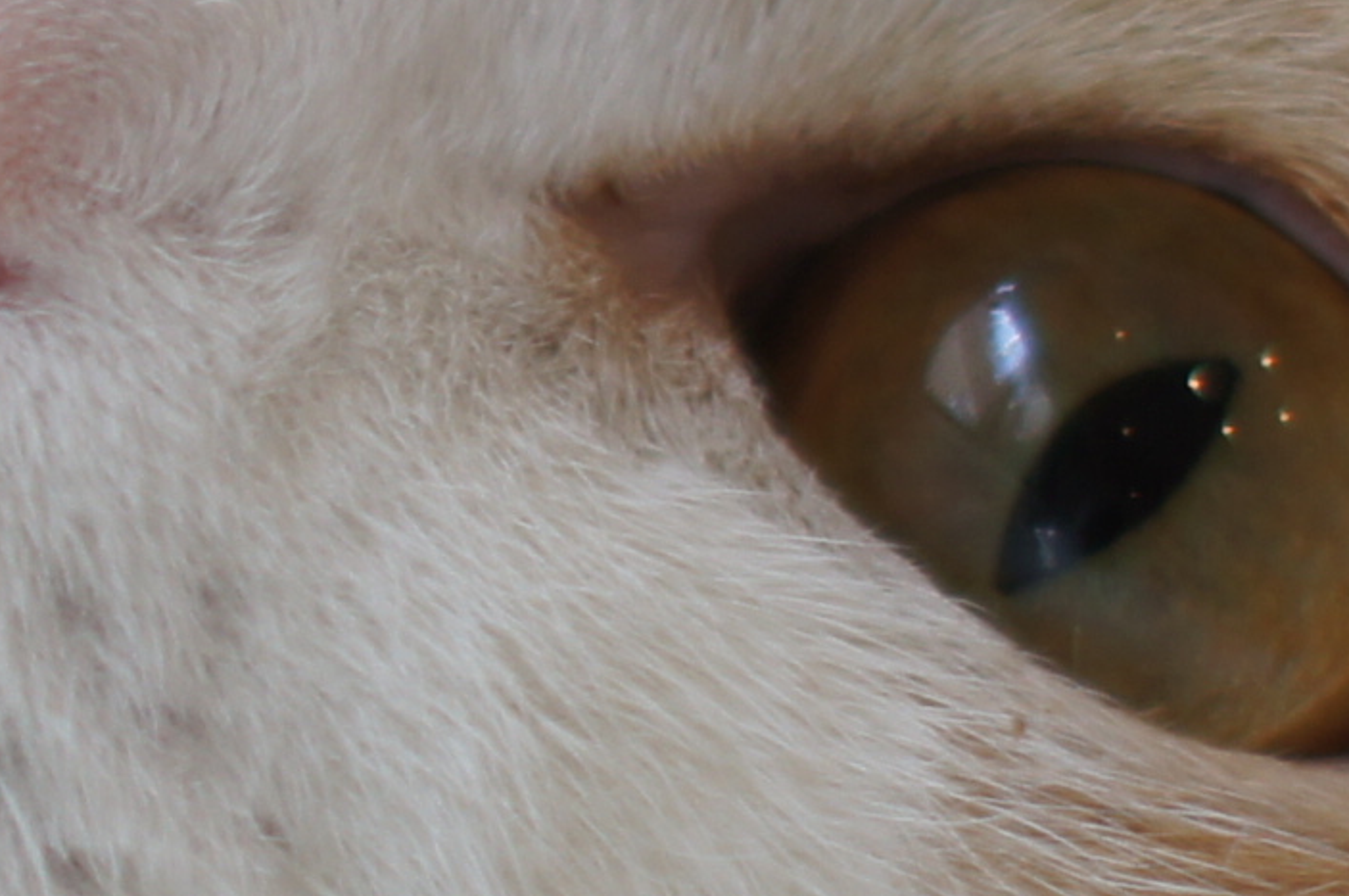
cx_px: -716
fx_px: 19612
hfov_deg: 3.9
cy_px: 157
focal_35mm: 524
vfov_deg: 2.6
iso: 100
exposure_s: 1/100
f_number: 2.2
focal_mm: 50
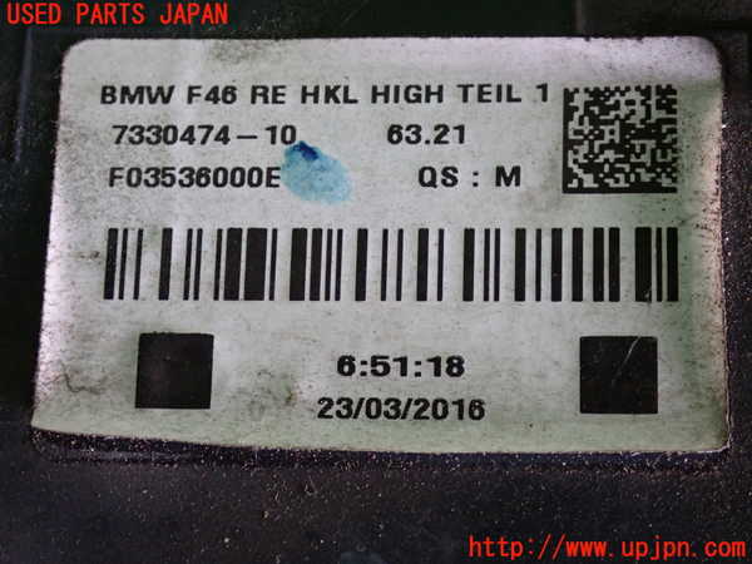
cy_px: 282
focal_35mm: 94
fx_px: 2042
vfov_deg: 15.7
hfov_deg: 20.9
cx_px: 376
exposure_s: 1/30
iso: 800
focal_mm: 16.79
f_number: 4.7
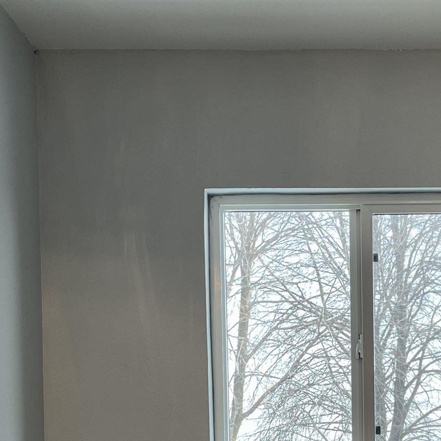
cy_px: 482
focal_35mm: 69
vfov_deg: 23.5
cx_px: 380
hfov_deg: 24.4
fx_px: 995
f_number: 1.6
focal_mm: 5.1
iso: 40
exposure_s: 1/120
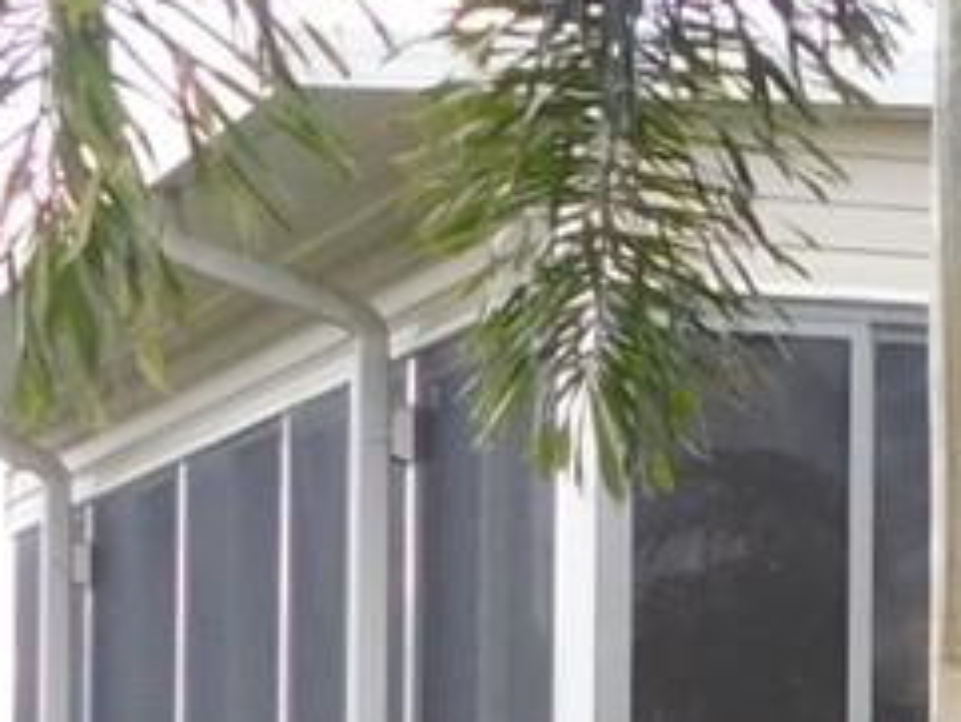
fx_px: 5527
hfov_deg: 9.0
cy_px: 870
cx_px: 2301
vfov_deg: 7.4
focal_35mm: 199
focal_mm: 5.3
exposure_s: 1/200
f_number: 3.2
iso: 125
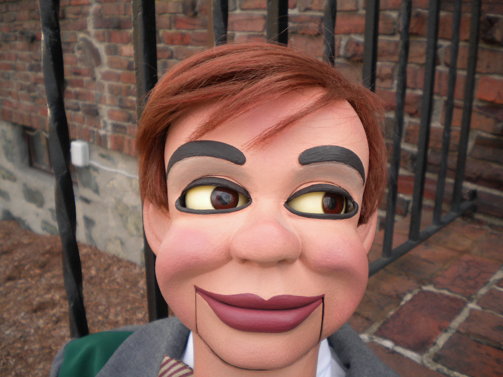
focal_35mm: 35
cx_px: 252
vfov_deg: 40.7
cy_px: 188
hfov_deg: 52.6
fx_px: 509
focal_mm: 6.3
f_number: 3.1
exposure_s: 1/182
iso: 80
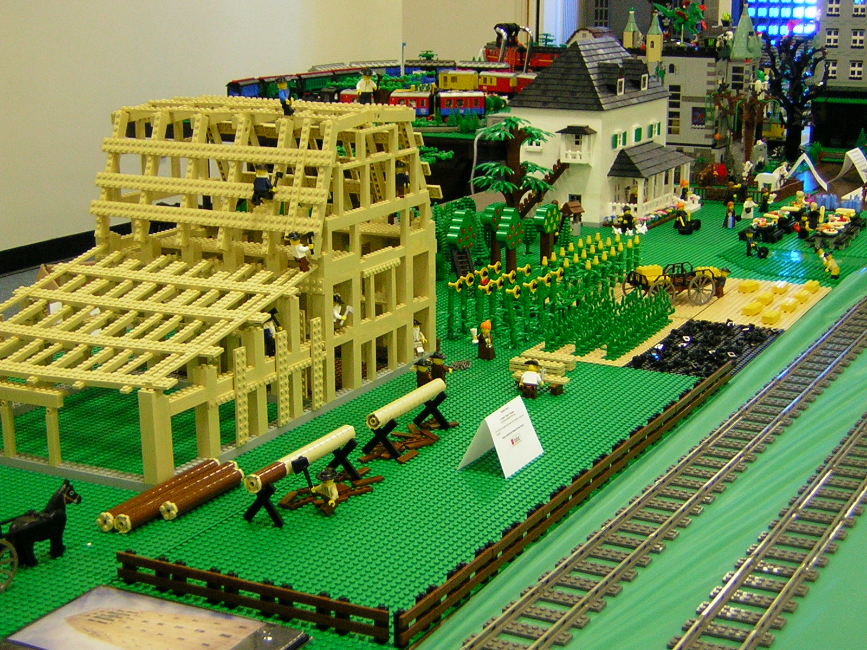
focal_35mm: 58
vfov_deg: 25.2
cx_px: 434
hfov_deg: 33.2
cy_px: 325
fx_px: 1453
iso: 125
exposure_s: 1/5.6
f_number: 3.3
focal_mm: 7.6
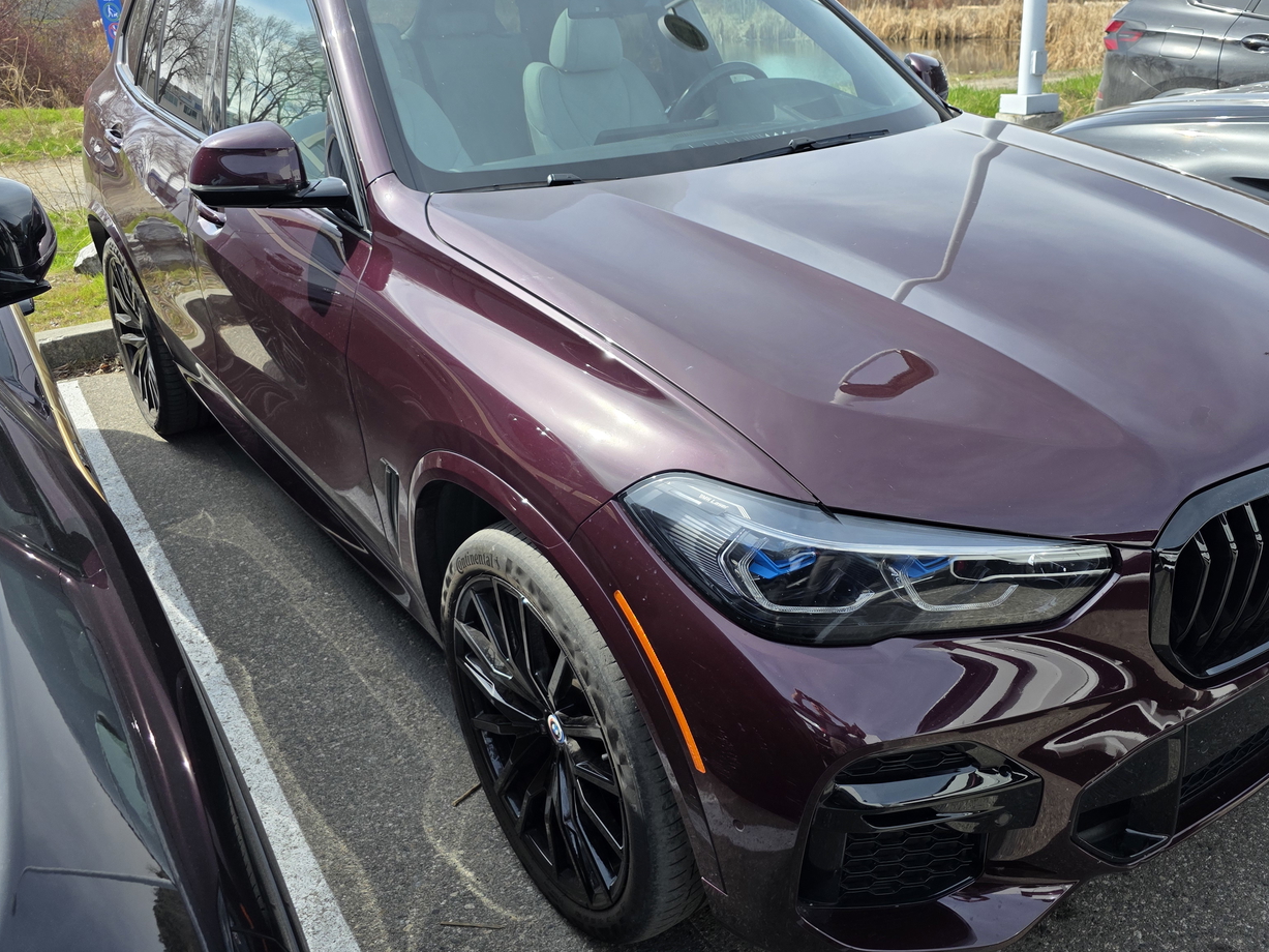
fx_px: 1100
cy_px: 417
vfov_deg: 46.7
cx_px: 754
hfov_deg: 59.5
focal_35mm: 30
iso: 80
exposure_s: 1/3608
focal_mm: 6.3
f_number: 1.7
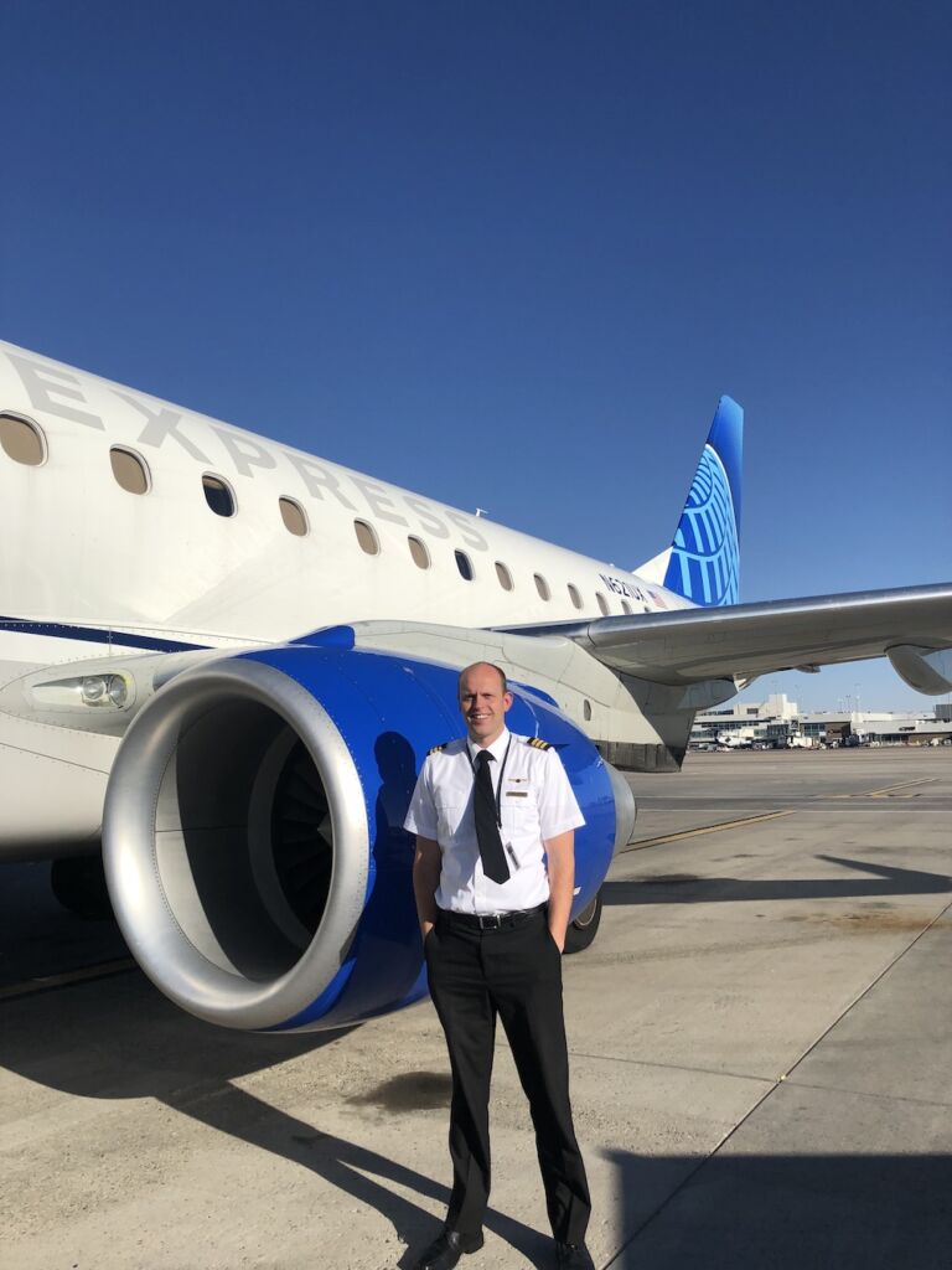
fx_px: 1027
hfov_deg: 49.7
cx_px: 476
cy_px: 635
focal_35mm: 28
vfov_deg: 63.4
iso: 25
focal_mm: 4
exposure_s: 1/3745
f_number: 1.8
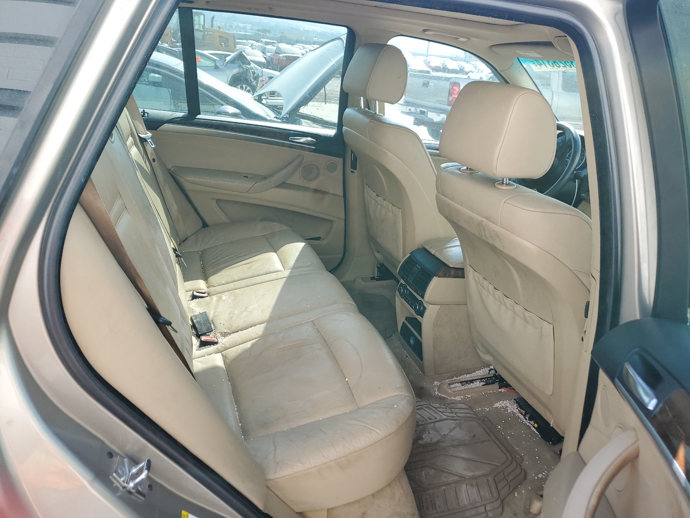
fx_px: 518
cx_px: 345
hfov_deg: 67.3
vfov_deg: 53.1
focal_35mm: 26
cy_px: 259
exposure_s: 1/625
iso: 50
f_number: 1.5
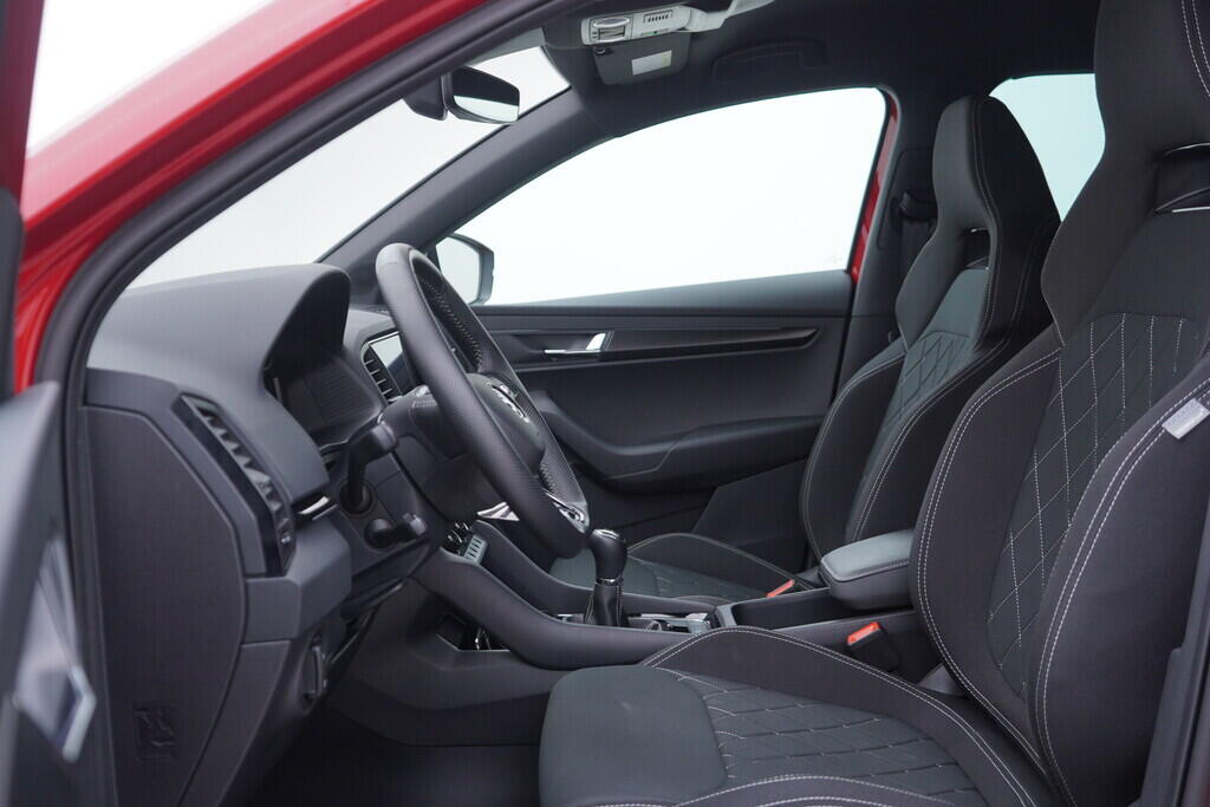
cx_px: 605
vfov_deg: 36.9
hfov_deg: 53.1
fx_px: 1210
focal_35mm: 36
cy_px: 404
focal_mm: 24
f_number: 2.8
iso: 125
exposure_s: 1/40
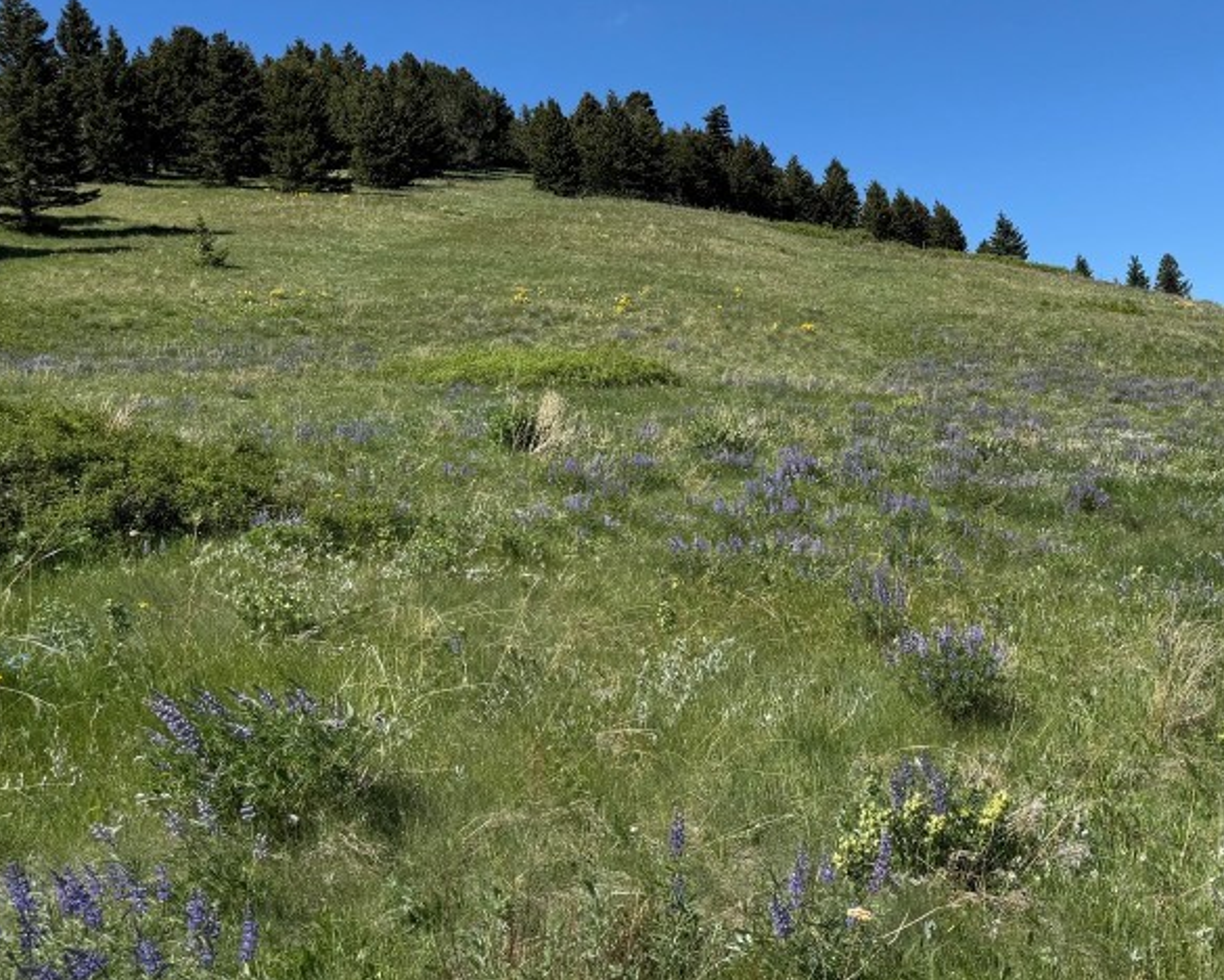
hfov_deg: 42.4
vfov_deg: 36.5
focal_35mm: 41
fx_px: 1485
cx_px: 1013
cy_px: 452
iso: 80
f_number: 1.78
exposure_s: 1/4310
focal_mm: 6.76
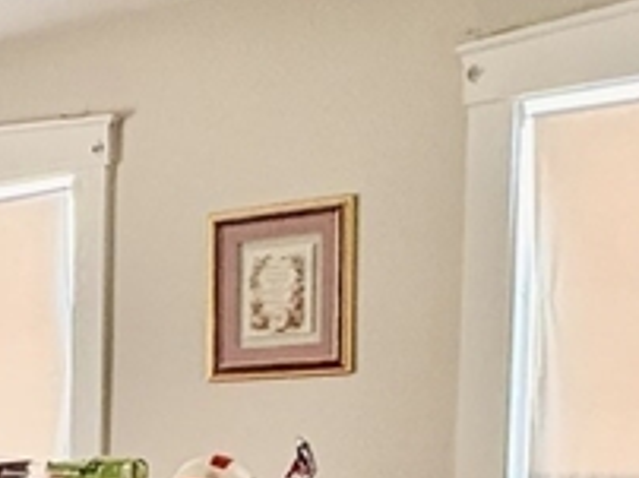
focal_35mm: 71
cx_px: -32
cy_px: 586
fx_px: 1309
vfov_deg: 19.4
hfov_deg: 25.7
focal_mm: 2.22
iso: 800
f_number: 2.2
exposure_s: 1/60
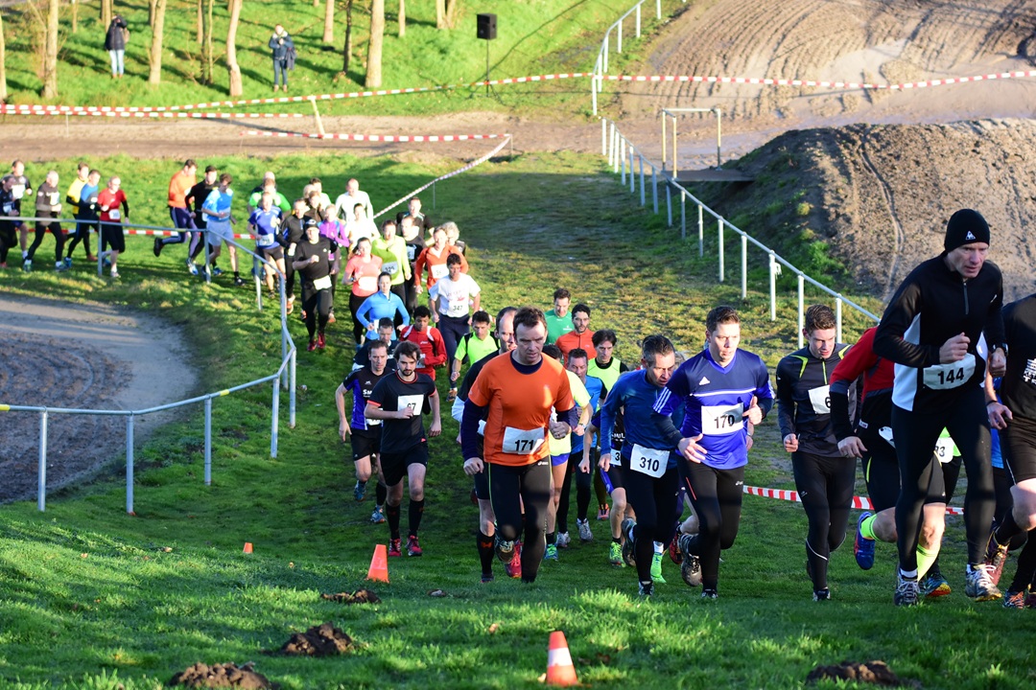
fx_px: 3021
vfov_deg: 13.0
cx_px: 518
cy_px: 345
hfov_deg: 19.5
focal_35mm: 105
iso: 640
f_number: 3.2
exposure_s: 1/1250
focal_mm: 70
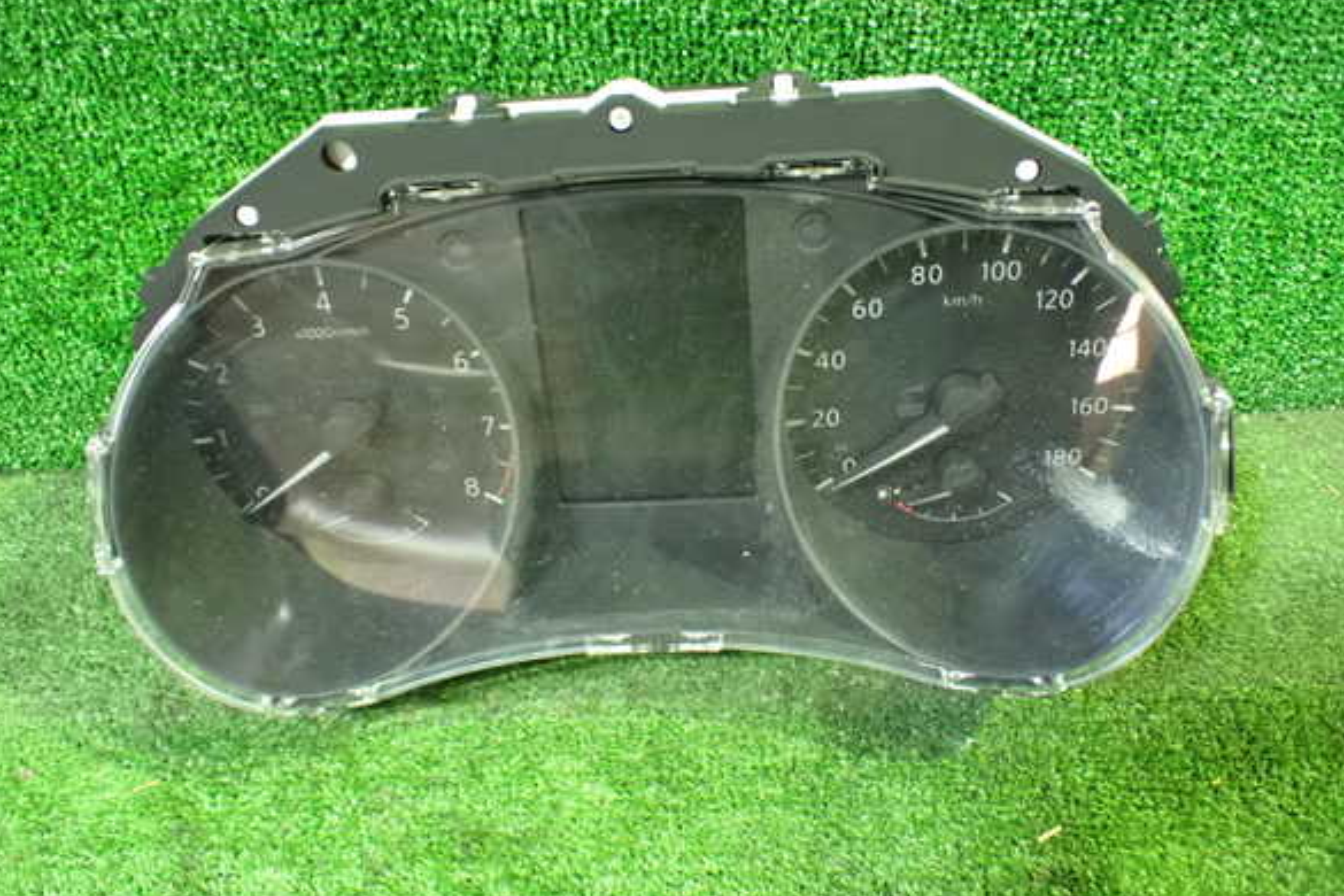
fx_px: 1195
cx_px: 675
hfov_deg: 58.7
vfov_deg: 41.1
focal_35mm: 32
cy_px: 453
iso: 1250
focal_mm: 5.4
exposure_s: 1/30
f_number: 2.3
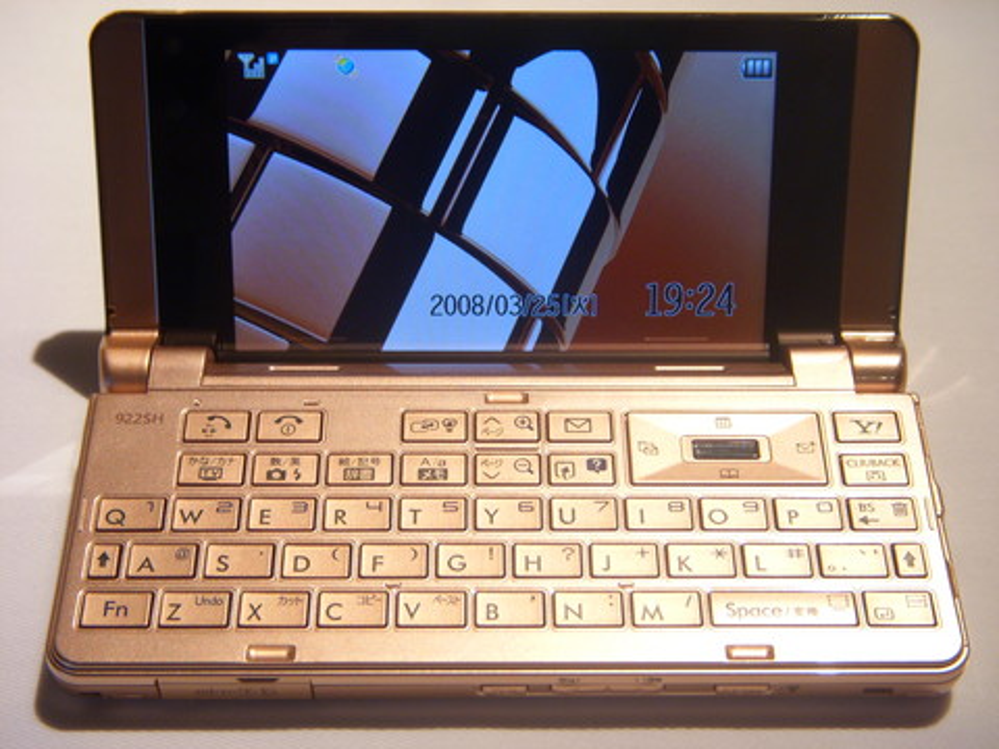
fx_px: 1905
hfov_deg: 29.4
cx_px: 500
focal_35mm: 66
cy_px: 374
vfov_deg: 22.3
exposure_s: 1/10
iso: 100
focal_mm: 11
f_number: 3.7
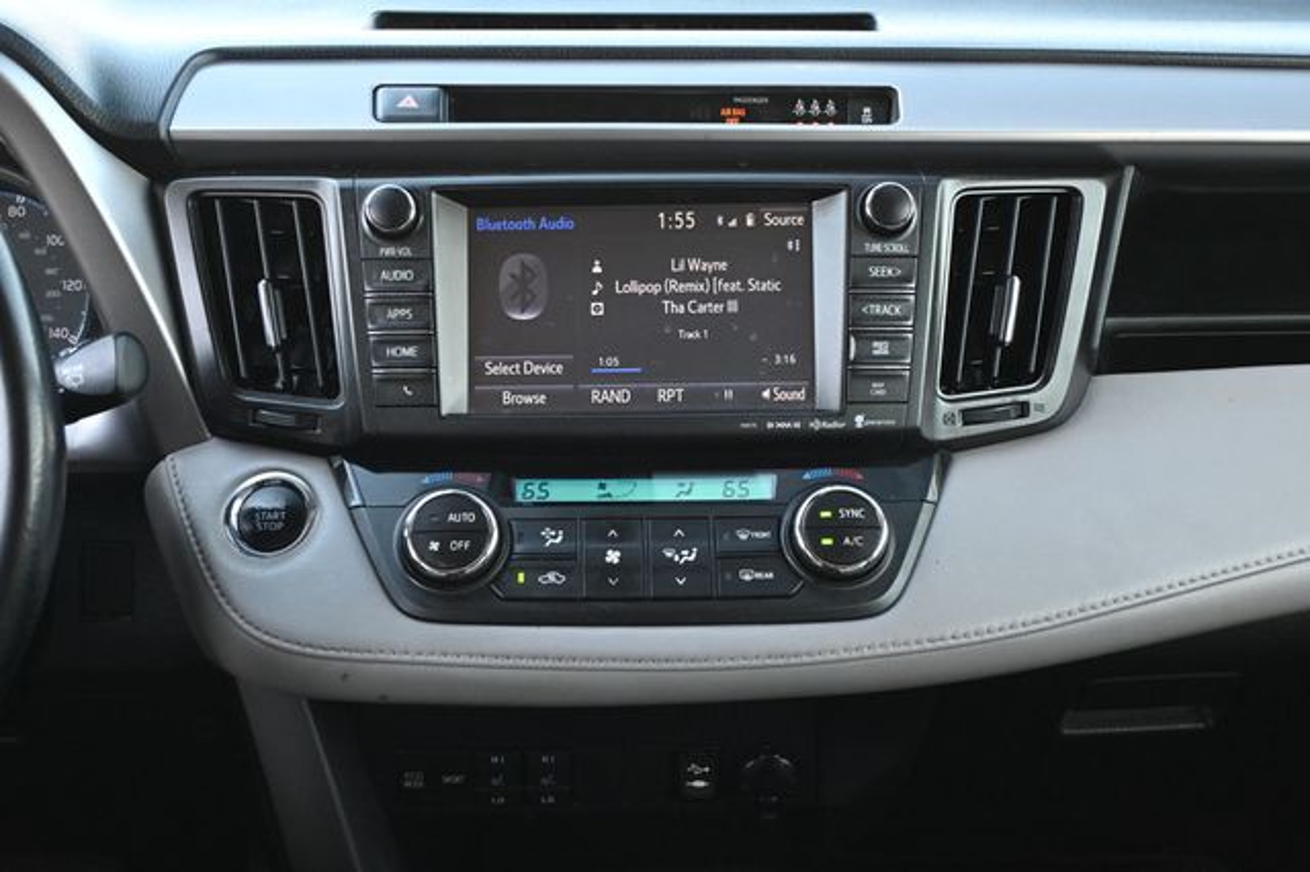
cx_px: 655
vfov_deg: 27.6
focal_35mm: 49
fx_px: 1773
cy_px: 436
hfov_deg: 40.6
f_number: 5
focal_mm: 32.5
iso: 1600
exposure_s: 1/125
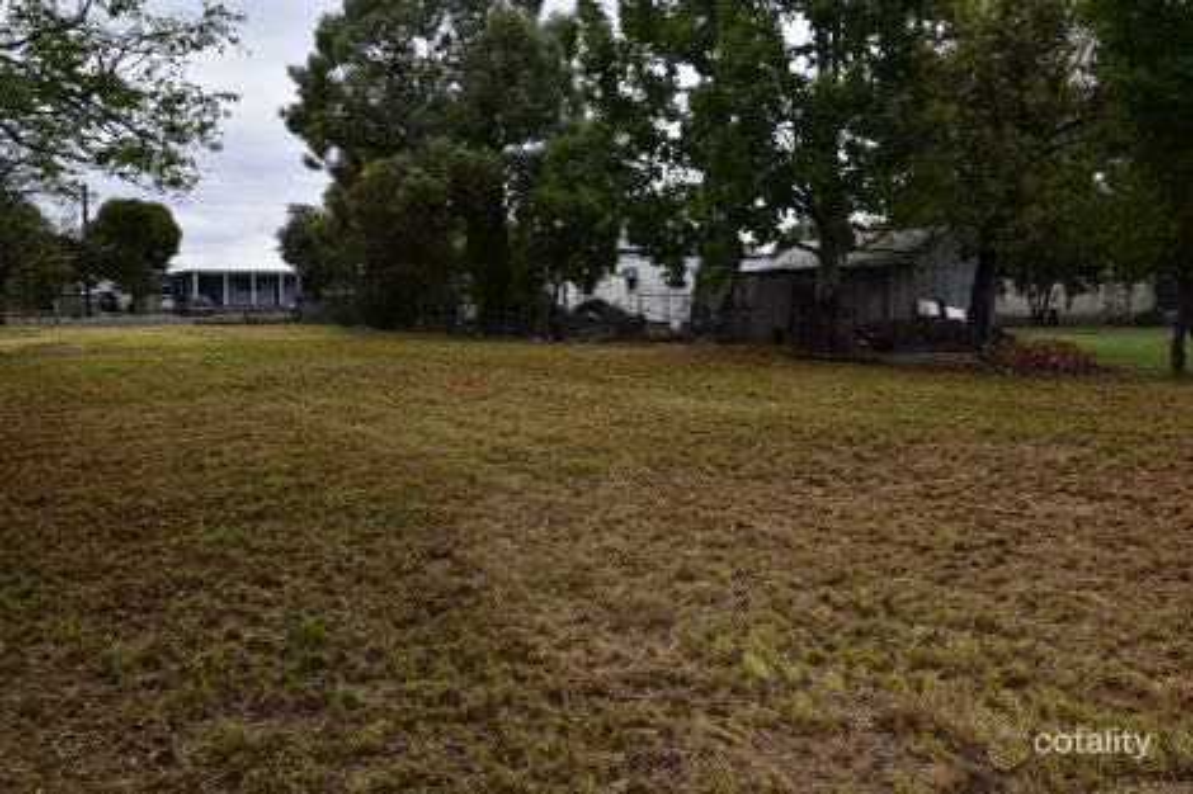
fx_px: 994
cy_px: 397
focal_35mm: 30
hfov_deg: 61.9
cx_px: 596
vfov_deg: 43.6
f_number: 10
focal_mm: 20
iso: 400
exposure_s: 1/320
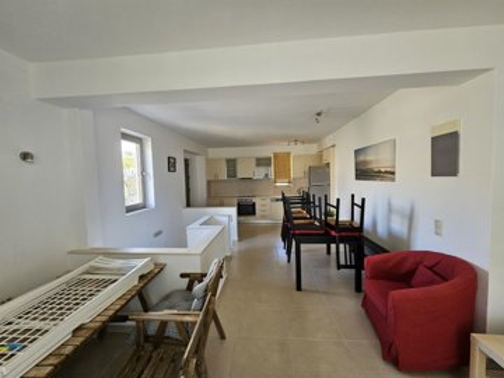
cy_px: 189
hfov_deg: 106.2
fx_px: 189
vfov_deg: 89.9
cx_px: 252
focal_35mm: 13
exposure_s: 1/50
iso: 160
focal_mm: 2.2
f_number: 2.2
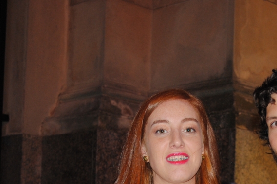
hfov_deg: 18.5
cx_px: 169
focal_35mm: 110
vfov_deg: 12.0
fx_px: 849
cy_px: 246
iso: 200
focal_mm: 27
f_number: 4
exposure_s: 1/60
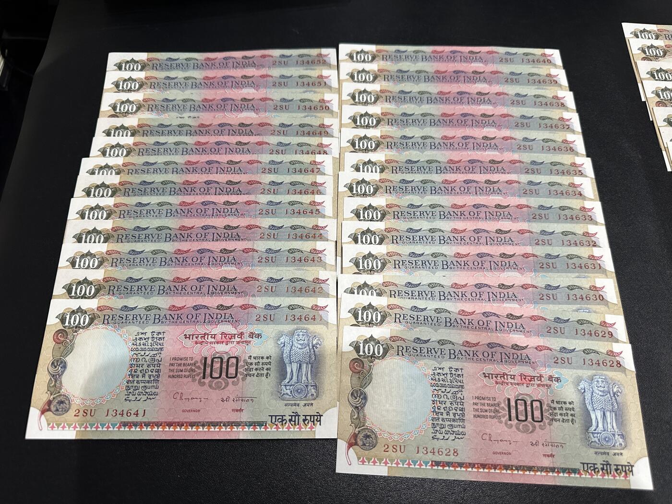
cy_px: 252
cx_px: 336
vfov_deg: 56.8
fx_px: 466
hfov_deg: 71.6
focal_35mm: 24
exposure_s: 1/100
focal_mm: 6.86
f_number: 1.78
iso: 200
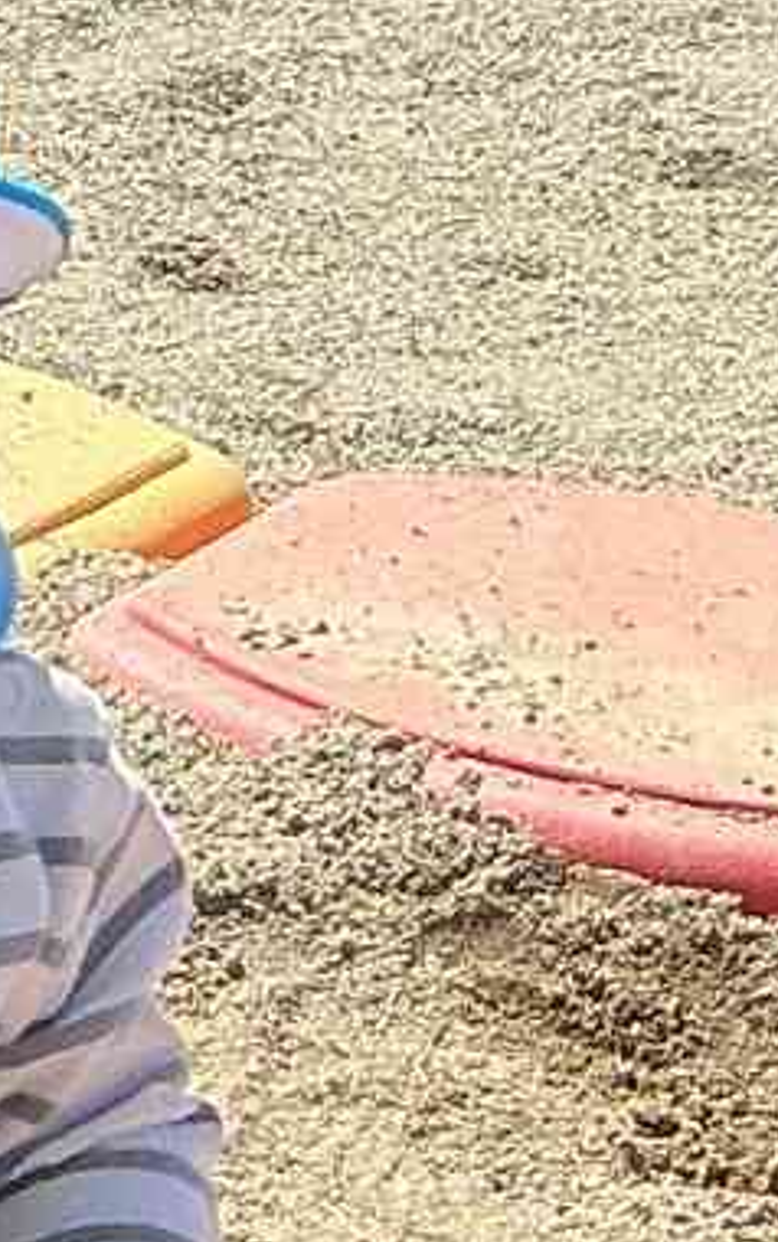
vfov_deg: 10.2
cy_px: 1417
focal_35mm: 202
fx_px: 6842
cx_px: -1108
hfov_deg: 6.2
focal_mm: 3
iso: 25
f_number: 1.8
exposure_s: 1/1577
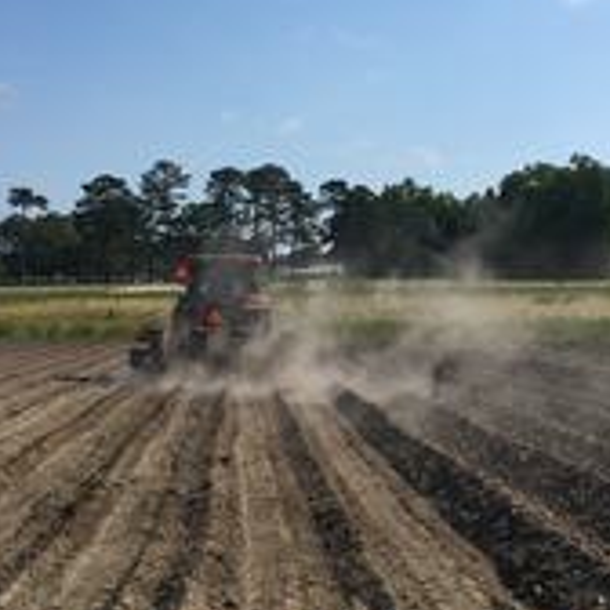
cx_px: 251
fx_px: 1216
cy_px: 163
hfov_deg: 28.1
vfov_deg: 27.8
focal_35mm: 61
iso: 25
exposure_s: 1/3077
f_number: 2.2
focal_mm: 4.15
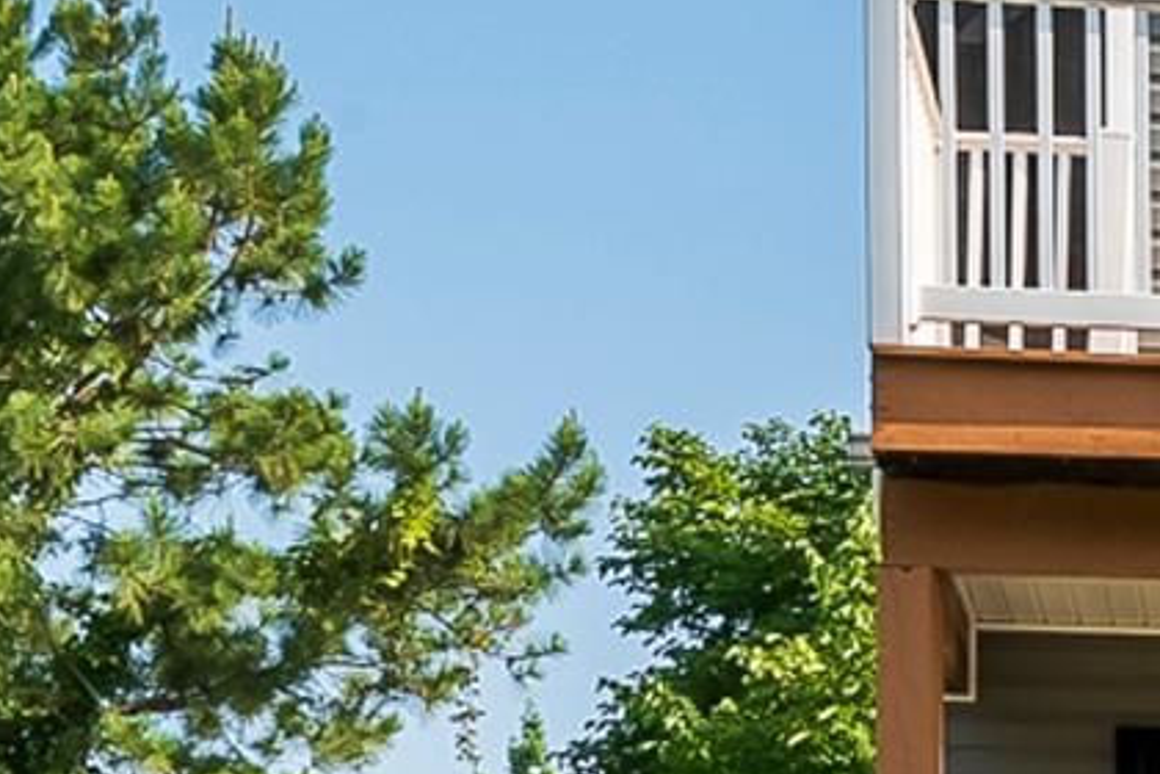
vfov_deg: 11.7
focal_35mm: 117
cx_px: 2198
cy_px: 551
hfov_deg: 14.8
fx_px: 3770
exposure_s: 1/125
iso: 320
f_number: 16
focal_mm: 24
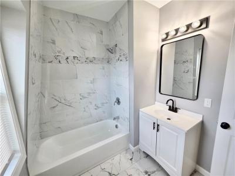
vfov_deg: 89.9
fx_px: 88
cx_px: 118
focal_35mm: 13
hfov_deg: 106.2
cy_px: 88
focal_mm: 2.2
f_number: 1.9
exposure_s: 1/120
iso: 80
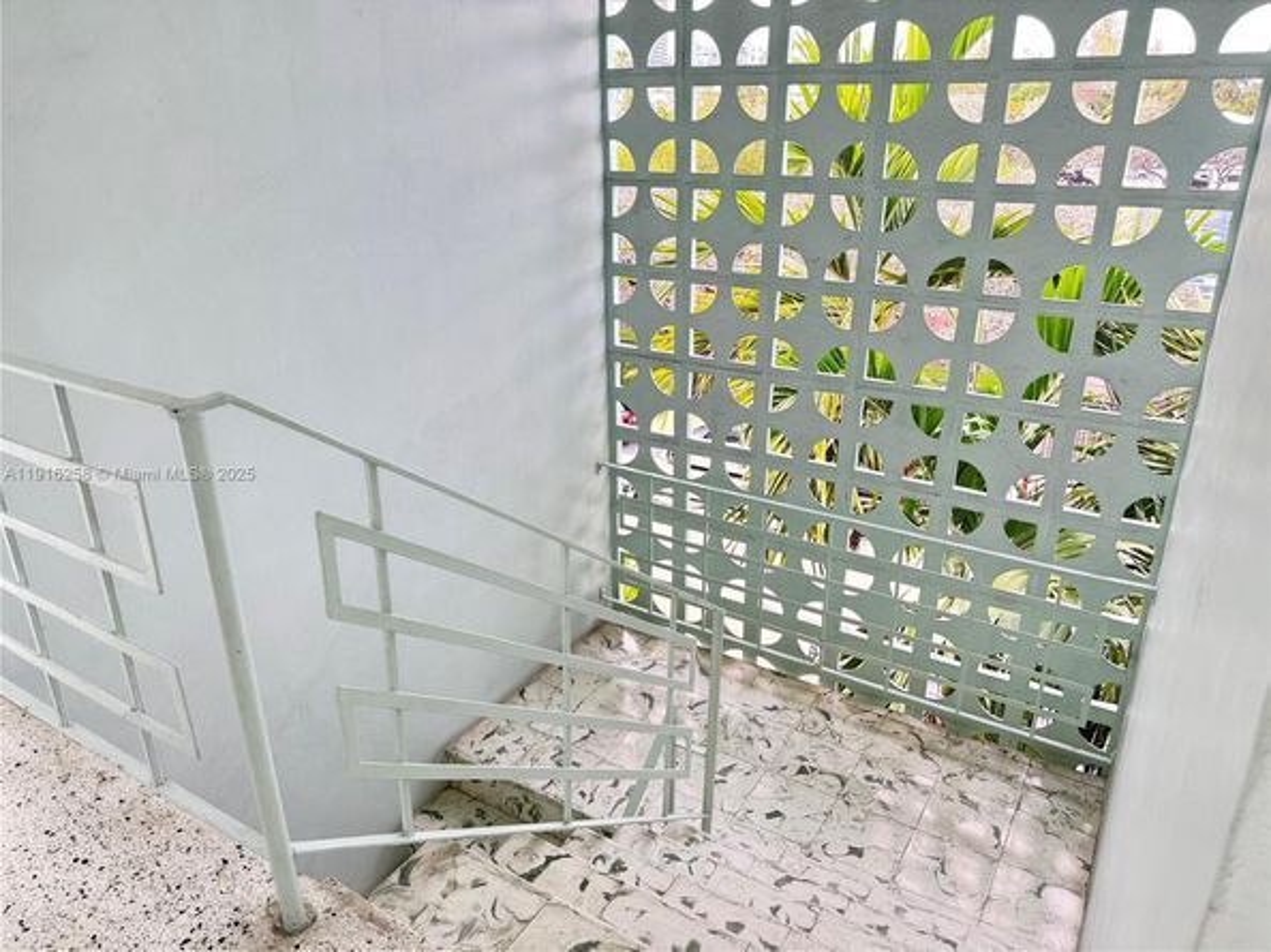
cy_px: 476
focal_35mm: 24
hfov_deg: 71.6
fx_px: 881
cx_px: 636
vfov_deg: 56.8
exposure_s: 1/120
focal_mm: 6.76
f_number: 1.78
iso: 80
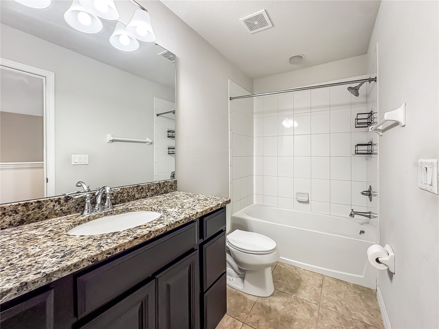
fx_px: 178
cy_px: 164
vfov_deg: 85.7
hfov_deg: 102.1
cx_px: 220
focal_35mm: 14
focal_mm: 2.22
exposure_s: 1/60
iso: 125
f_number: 2.2
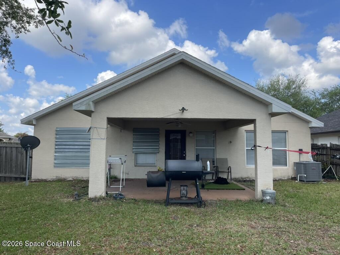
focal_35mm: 26
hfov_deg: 67.3
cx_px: 170
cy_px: 128
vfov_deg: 53.1
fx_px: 255
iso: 32
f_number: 1.6
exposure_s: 1/2212
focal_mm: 4.2
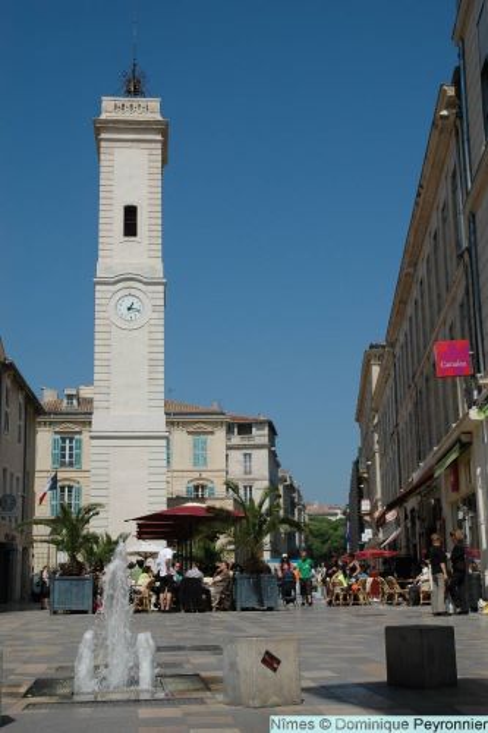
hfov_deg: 26.5
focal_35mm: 51
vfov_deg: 38.9
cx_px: 244
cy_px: 366
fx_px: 1038
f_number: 10
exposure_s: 1/400
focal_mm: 34
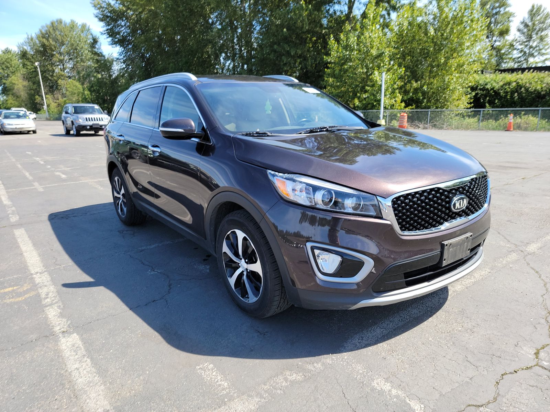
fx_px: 381
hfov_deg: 71.6
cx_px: 275
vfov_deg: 56.8
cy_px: 206
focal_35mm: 24
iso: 50
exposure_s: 1/268
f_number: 1.8
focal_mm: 6.7
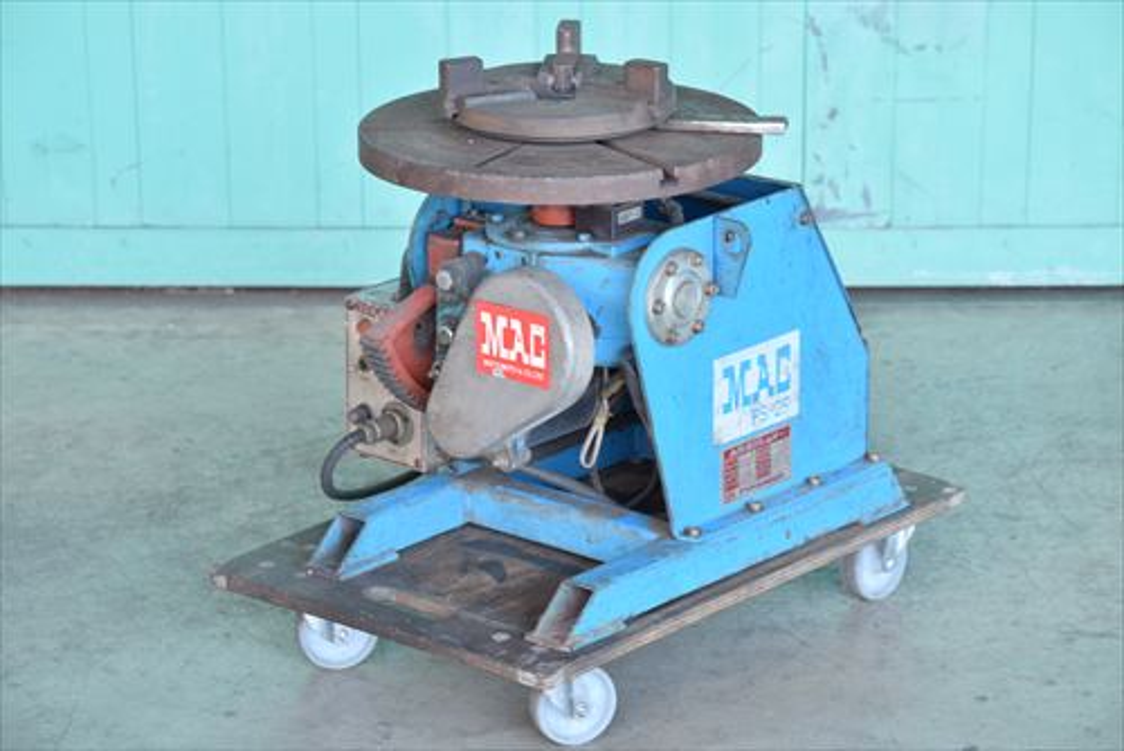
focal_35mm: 128
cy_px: 376
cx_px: 562
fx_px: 3983
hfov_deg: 16.1
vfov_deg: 10.8
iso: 1250
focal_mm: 85
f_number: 6.3
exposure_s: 1/30
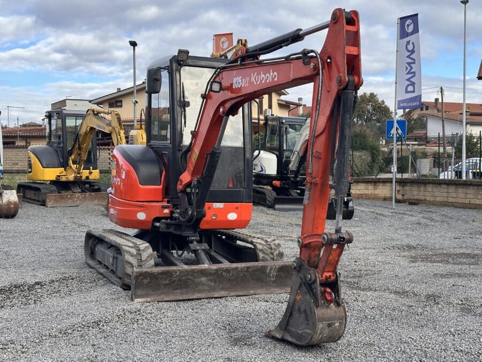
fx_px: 668
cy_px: 181
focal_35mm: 48
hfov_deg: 39.7
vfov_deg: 30.3
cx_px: 241
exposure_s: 1/1376
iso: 64
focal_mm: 6.86
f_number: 1.78
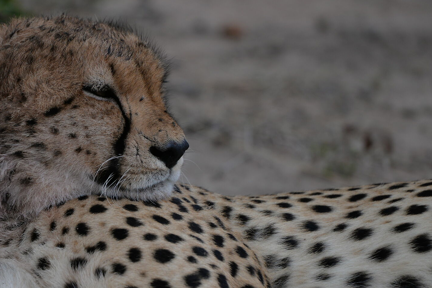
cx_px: 128
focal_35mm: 670
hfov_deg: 3.1
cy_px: 187
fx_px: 8041
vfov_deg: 2.1
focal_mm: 400
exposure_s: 1/400
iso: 360
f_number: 5.6
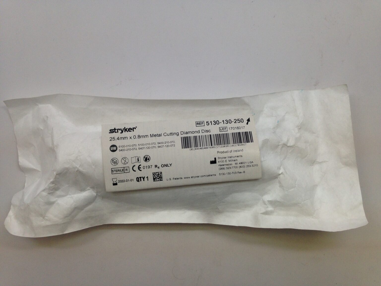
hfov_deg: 55.4
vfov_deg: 42.9
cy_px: 143
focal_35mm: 33
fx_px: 363
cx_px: 190
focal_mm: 4.12
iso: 80
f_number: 2.4
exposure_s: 1/120
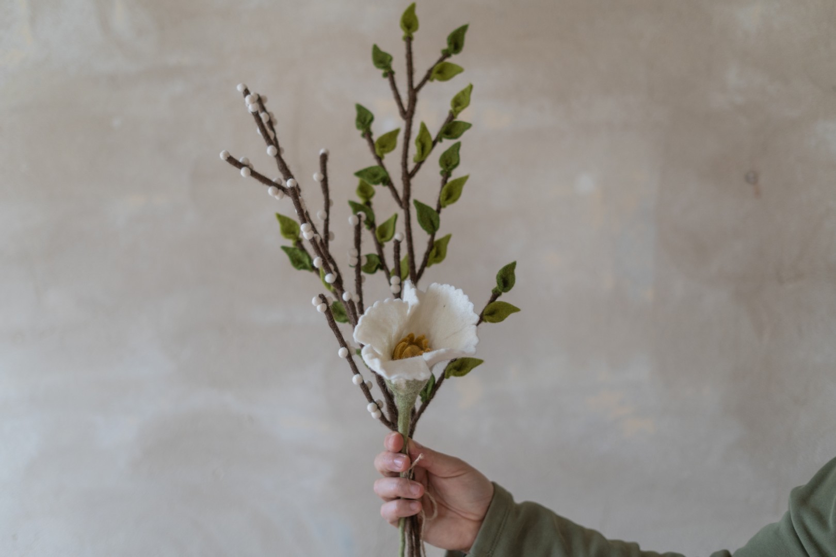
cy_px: 278
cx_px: 418
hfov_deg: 39.6
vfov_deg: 27.0
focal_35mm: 50
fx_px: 1161
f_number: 2
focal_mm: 50
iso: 250
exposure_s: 1/100
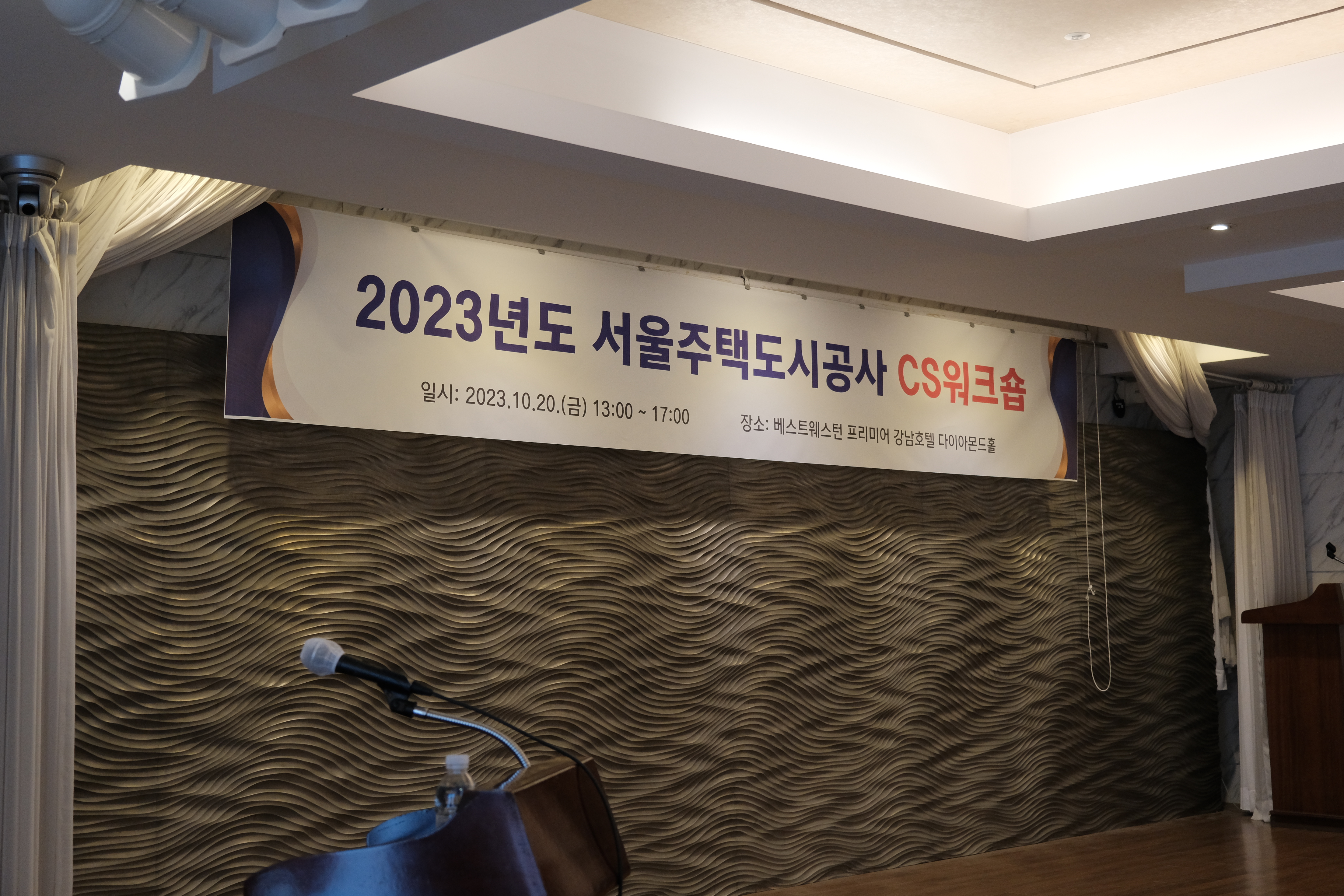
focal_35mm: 41
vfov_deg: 32.6
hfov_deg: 47.4
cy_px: 448
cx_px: 672
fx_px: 1531
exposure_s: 1/100
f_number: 4
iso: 1600
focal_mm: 27.5
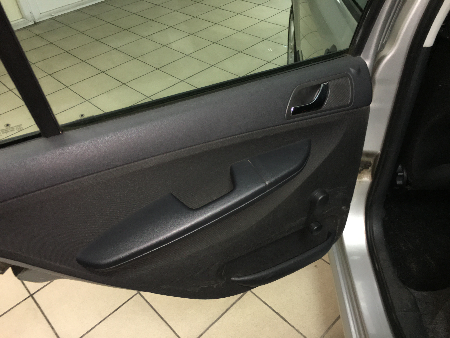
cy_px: 169
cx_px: 225
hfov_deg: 61.7
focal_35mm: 29
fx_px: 377
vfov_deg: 48.2
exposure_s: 1/17
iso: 80
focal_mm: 4.15
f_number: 2.2
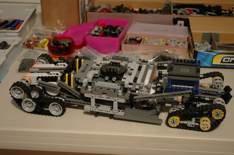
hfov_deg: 33.4
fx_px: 390
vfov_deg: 22.6
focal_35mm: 60
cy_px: 78
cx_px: 117
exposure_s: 1/1.3
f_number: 5.3
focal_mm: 40
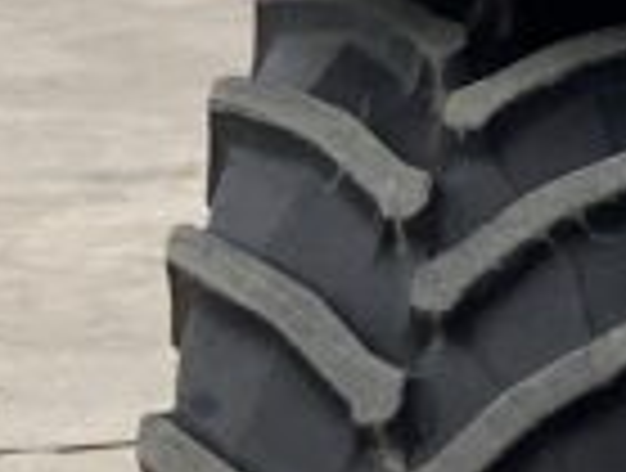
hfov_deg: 8.2
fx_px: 3862
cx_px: 1743
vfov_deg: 6.9
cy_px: -121
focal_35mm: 213
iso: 16
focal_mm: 3
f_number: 1.8
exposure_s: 1/1195
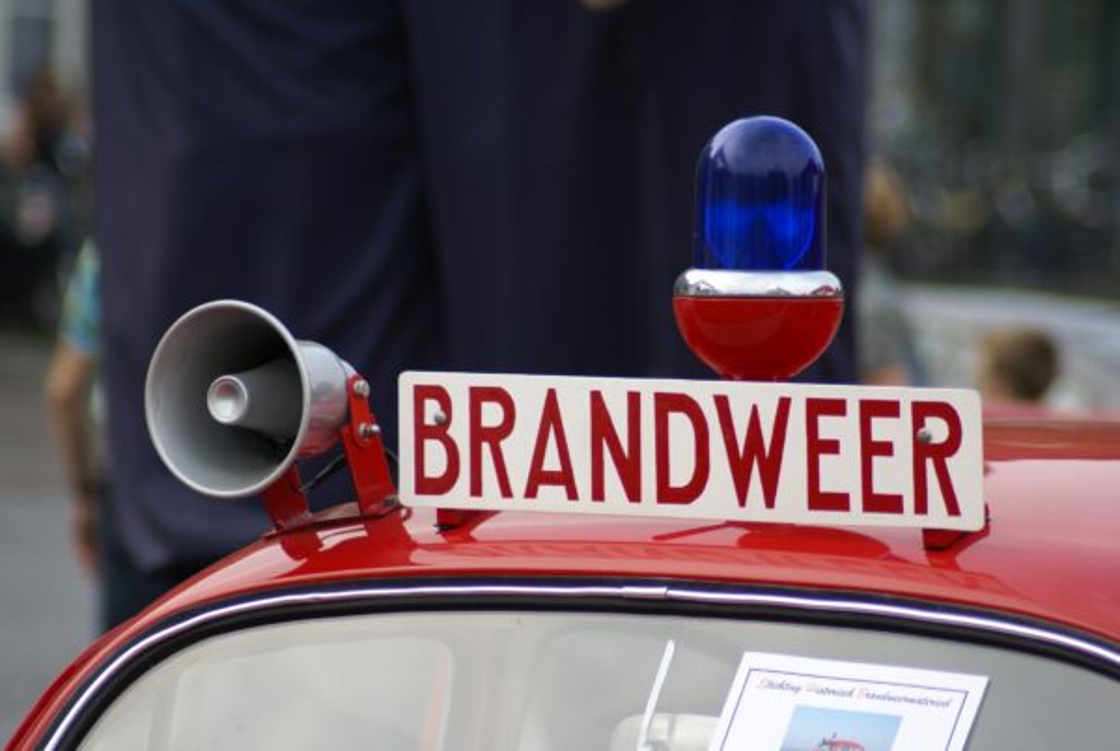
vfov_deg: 5.7
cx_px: 560
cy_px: 376
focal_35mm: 240
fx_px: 7478
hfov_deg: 8.6
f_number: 4.5
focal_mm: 160
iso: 100
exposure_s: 1/250
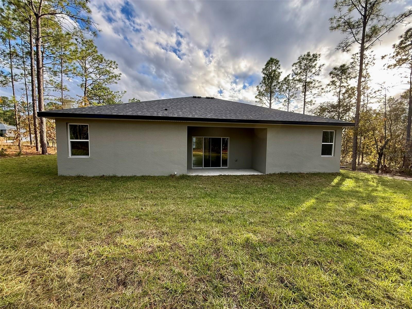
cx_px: 206
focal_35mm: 14
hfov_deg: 102.1
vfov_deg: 85.7
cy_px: 154
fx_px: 167
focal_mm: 2.22
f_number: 2.2
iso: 64
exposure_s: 1/245
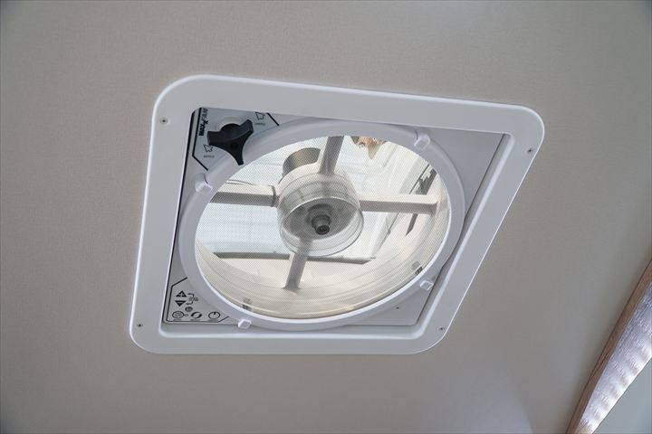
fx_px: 706
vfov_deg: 34.2
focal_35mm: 39
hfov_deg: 49.6
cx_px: 326
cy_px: 217
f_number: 4
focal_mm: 26
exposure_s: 1/60
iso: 400
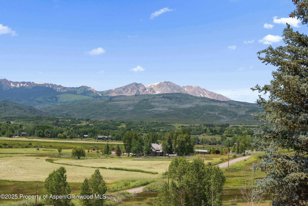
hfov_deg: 28.8
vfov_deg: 19.5
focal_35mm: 70
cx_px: 154
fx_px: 599
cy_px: 103
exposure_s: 1/1000
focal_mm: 70
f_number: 7.1
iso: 500
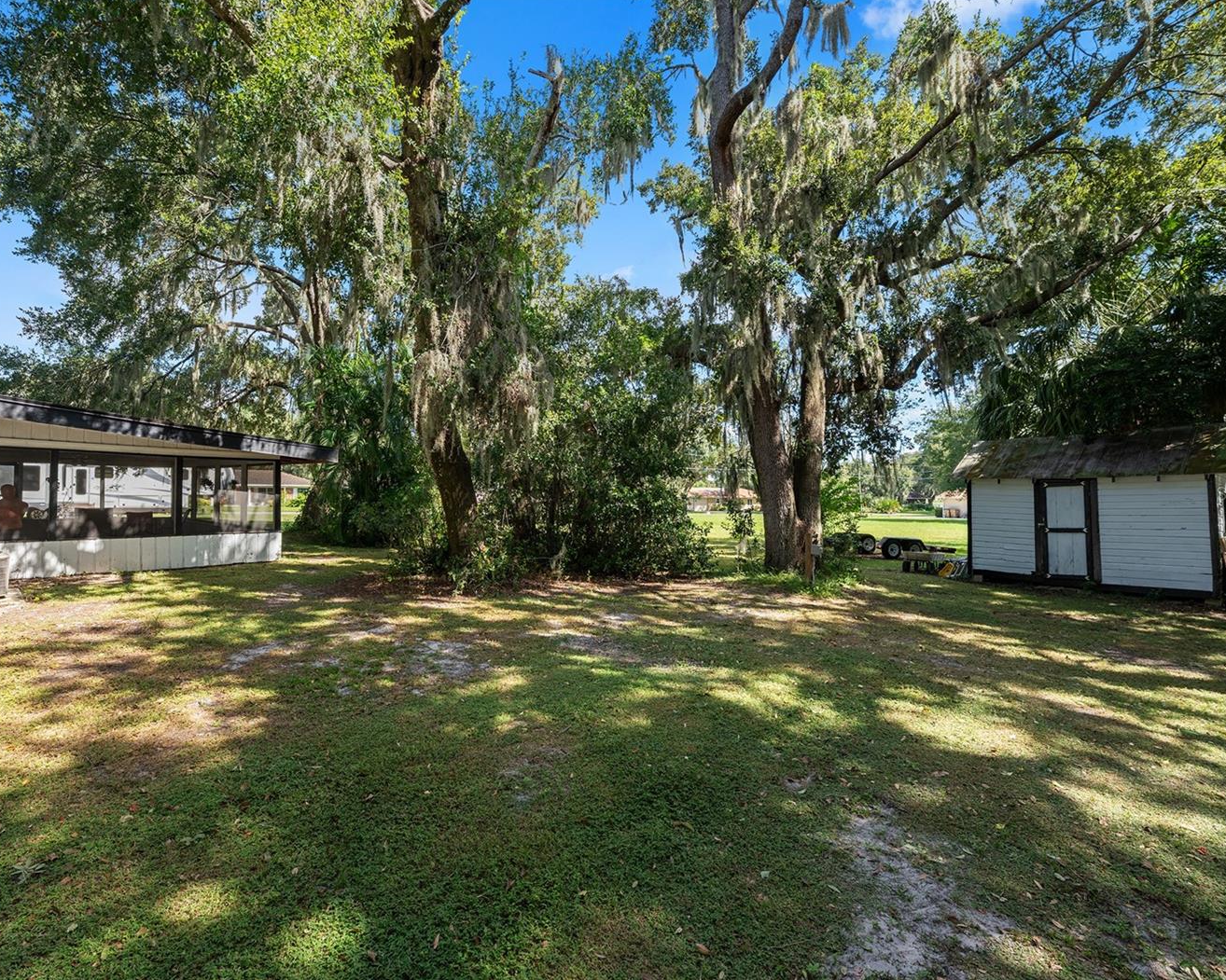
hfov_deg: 92.8
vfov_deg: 80.4
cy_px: 493
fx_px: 581
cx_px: 553
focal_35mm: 16
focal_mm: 14
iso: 250
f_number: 7.1
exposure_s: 1/125
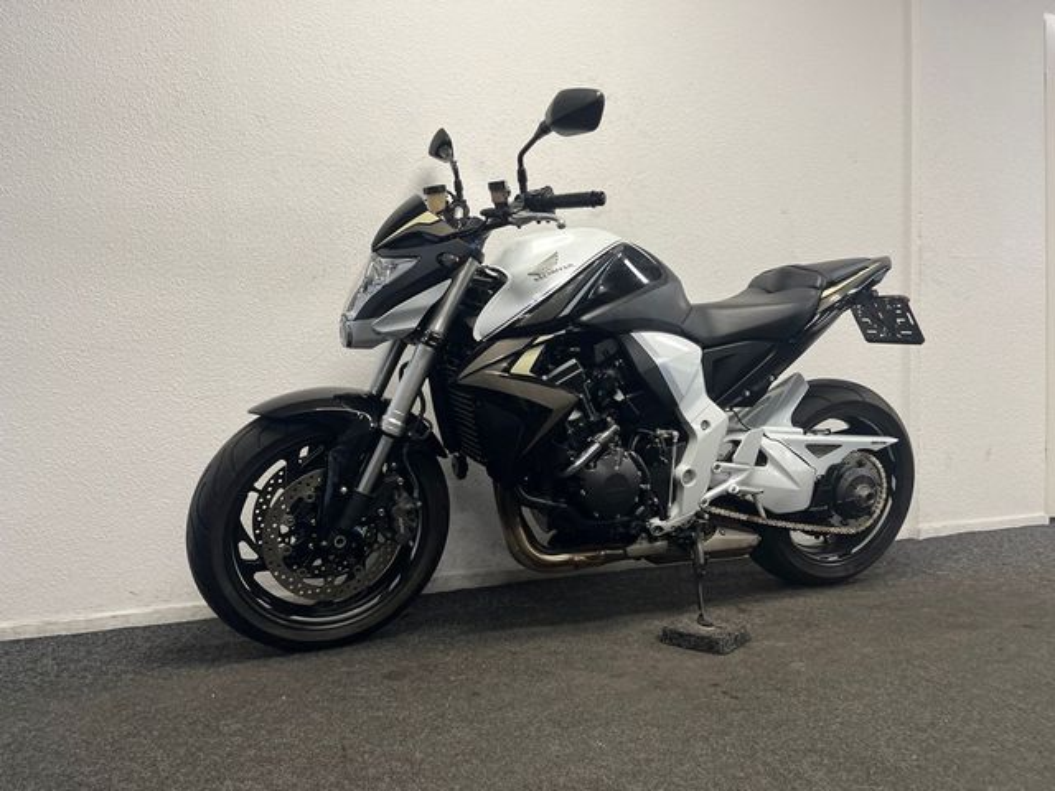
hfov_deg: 67.3
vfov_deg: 53.1
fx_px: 792
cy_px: 396
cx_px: 528
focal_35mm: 26
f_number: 1.6
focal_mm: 5.1
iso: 125
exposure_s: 1/100
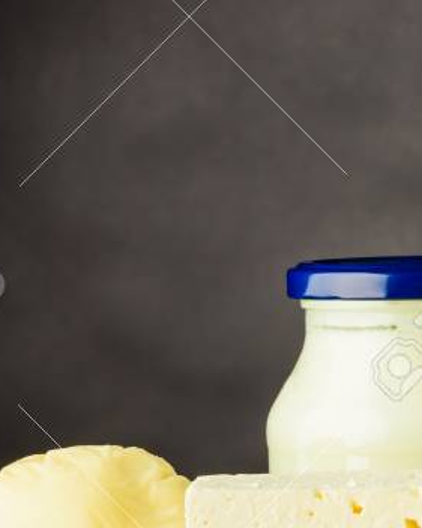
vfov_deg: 5.3
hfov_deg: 4.2
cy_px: 243
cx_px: 740
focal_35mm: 365
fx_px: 5696
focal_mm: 105
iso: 100
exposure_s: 1/125
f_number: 16
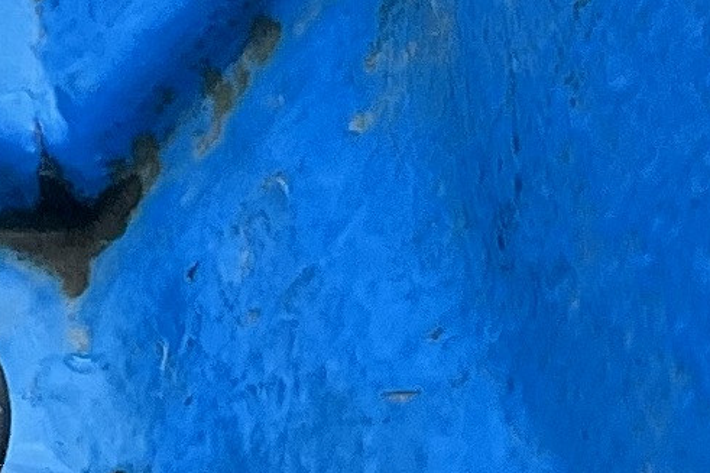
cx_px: -1202
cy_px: -2419
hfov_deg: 8.2
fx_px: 4377
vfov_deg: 4.5
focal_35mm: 222
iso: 50
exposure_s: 1/3135
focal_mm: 5.1
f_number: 1.6
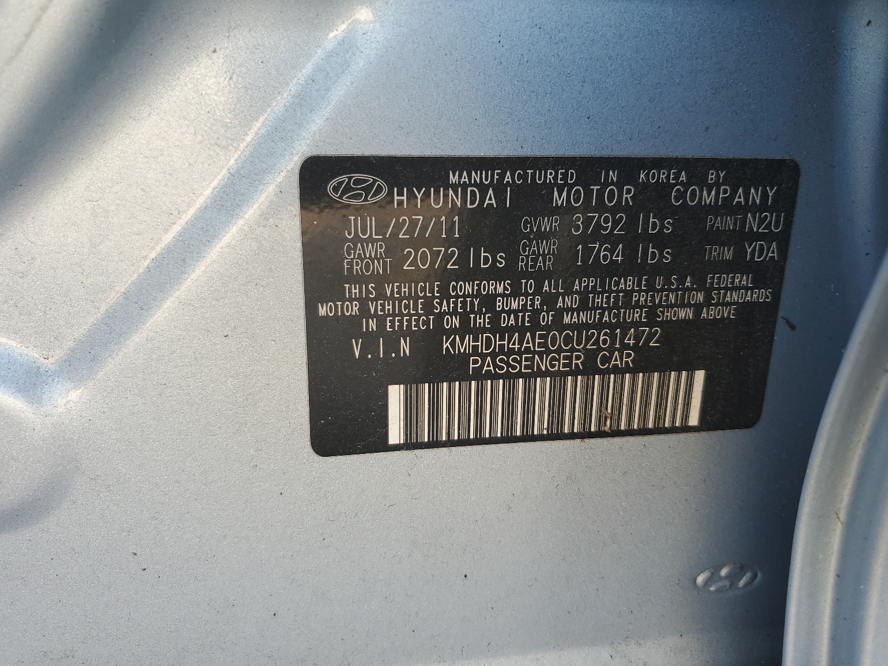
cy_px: 331
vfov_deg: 51.4
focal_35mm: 27
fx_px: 693
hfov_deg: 65.3
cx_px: 454
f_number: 1.5
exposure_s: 1/156
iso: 50
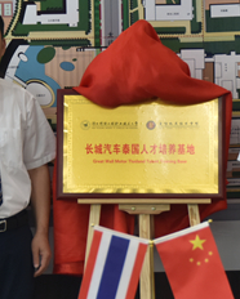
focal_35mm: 256
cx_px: 174
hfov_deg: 6.0
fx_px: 2273
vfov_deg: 7.5
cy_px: 144
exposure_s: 1/60
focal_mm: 65
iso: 400
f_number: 5
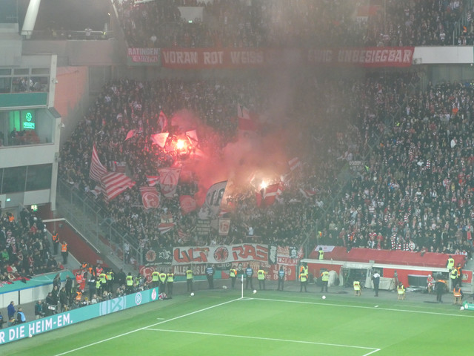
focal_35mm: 115
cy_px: 178
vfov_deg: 12.9
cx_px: 237
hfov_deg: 17.1
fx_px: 1575
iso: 640
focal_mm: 20.6
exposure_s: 1/80
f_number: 5.1
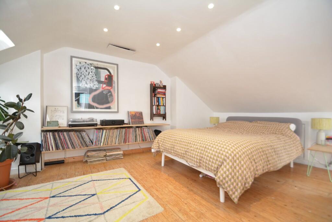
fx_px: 138
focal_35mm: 15
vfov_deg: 77.4
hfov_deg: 100.4
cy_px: 111
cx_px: 166
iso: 100
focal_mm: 10
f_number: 4.5
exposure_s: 1/15
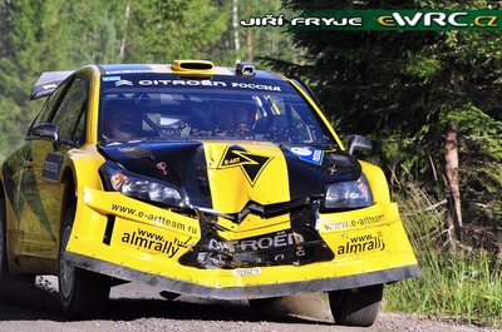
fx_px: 6262
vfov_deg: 3.0
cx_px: 251
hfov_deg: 4.6
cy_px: 166
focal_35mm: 450
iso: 640
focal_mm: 300
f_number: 16
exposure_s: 1/500
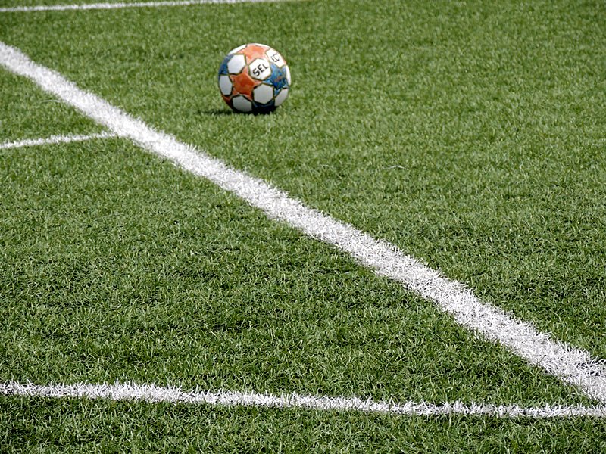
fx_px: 6127
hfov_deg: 5.7
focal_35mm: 350
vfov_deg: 4.2
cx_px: 303
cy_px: 227
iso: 100
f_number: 4.8
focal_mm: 62.4
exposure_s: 1/400
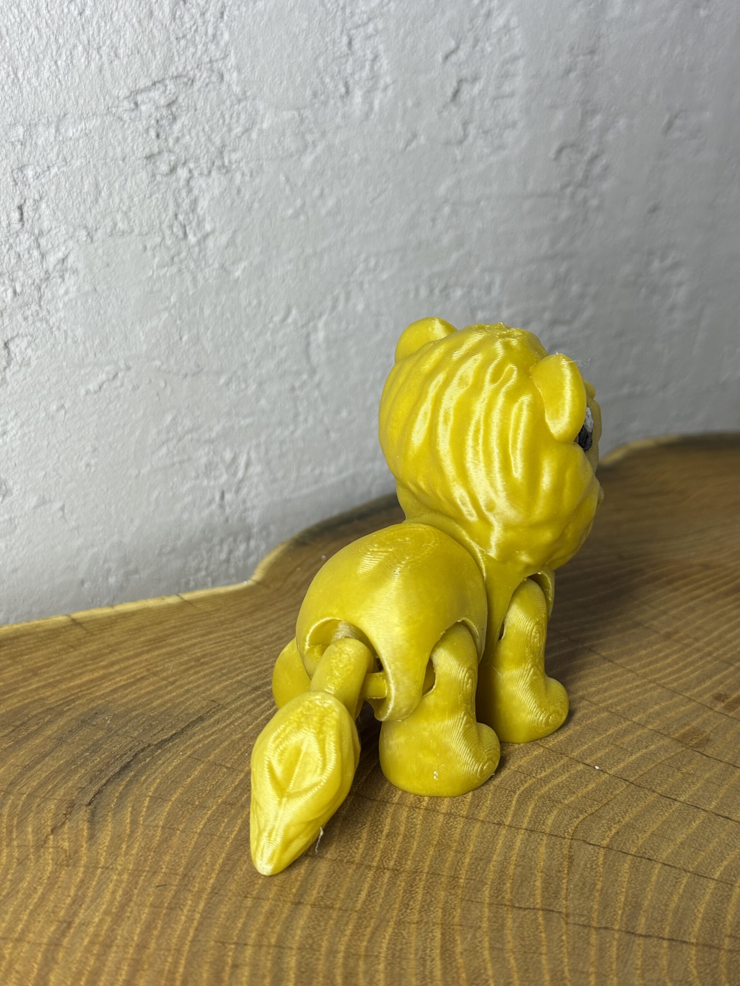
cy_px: 493
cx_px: 370
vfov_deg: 39.7
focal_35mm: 48
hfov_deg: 30.3
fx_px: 1368
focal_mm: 6.76
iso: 80
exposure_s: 1/346
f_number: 1.78
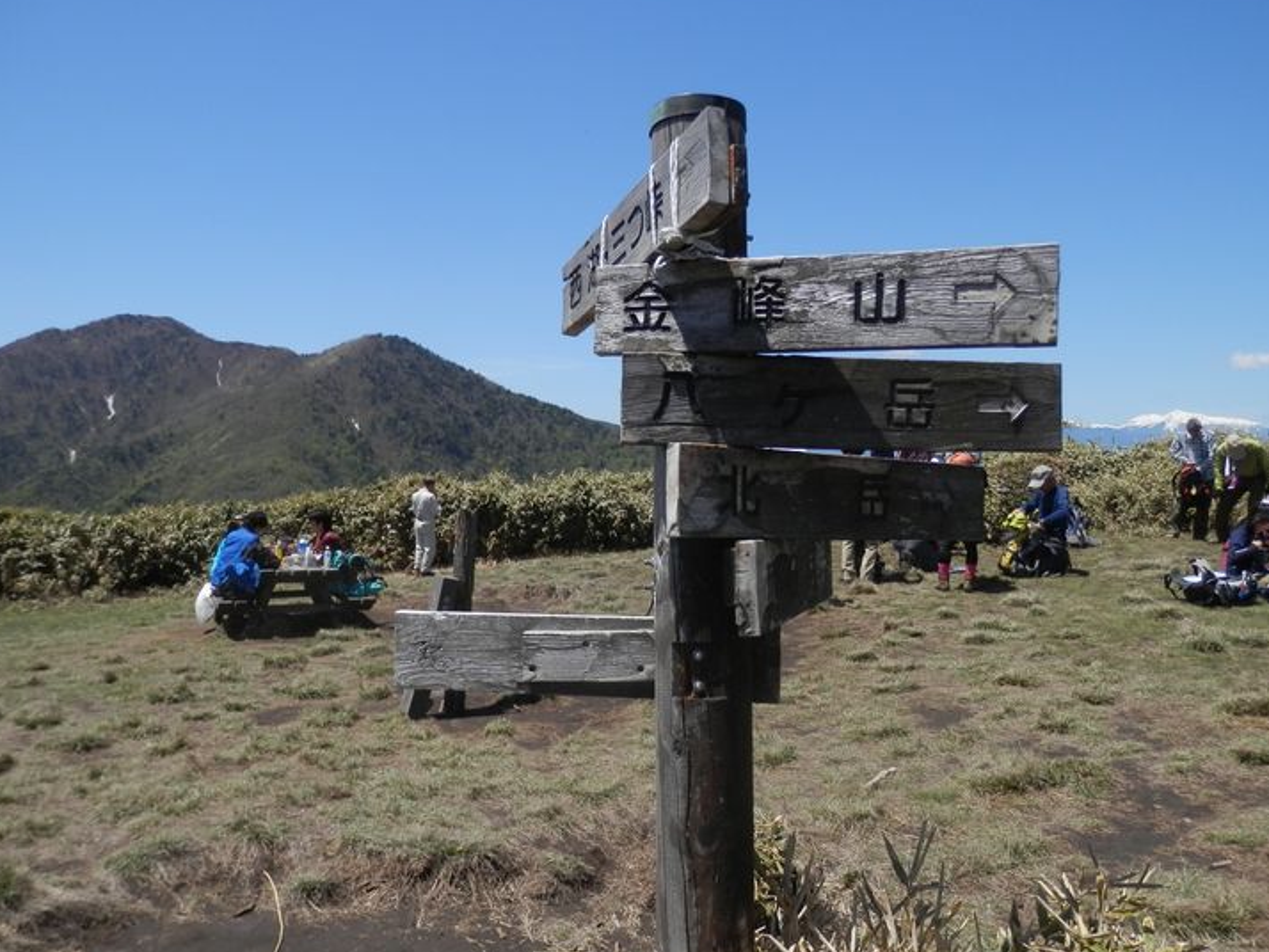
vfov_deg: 49.8
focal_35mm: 28
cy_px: 478
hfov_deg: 63.4
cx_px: 642
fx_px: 1027
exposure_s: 1/160
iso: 80
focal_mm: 4.5
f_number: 8.7
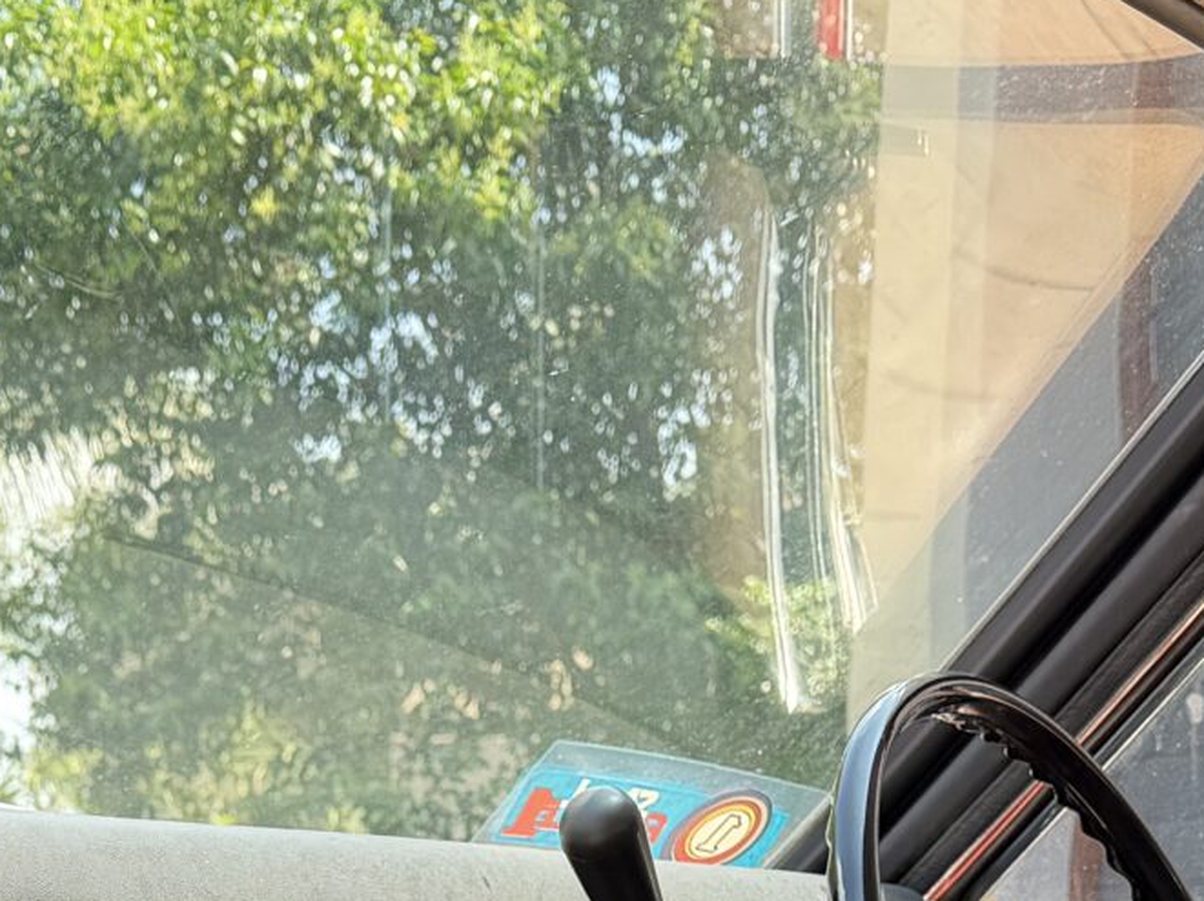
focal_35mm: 93
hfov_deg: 20.8
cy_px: 1622
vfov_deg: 14.1
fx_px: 3233
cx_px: 209
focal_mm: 6.76
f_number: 1.78
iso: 80
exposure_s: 1/253
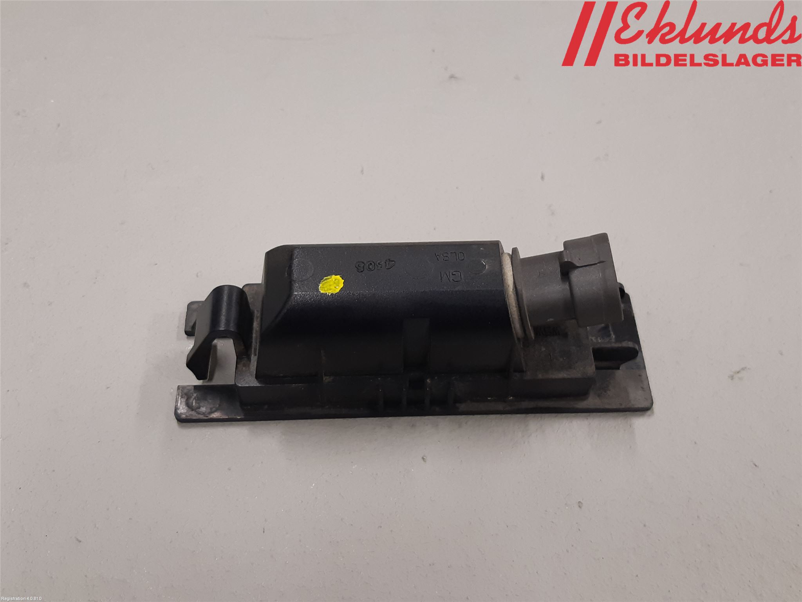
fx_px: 602
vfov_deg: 53.1
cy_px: 301
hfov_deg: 67.3
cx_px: 401
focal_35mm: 26
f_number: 1.7
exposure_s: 1/50
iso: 100
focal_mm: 3.93
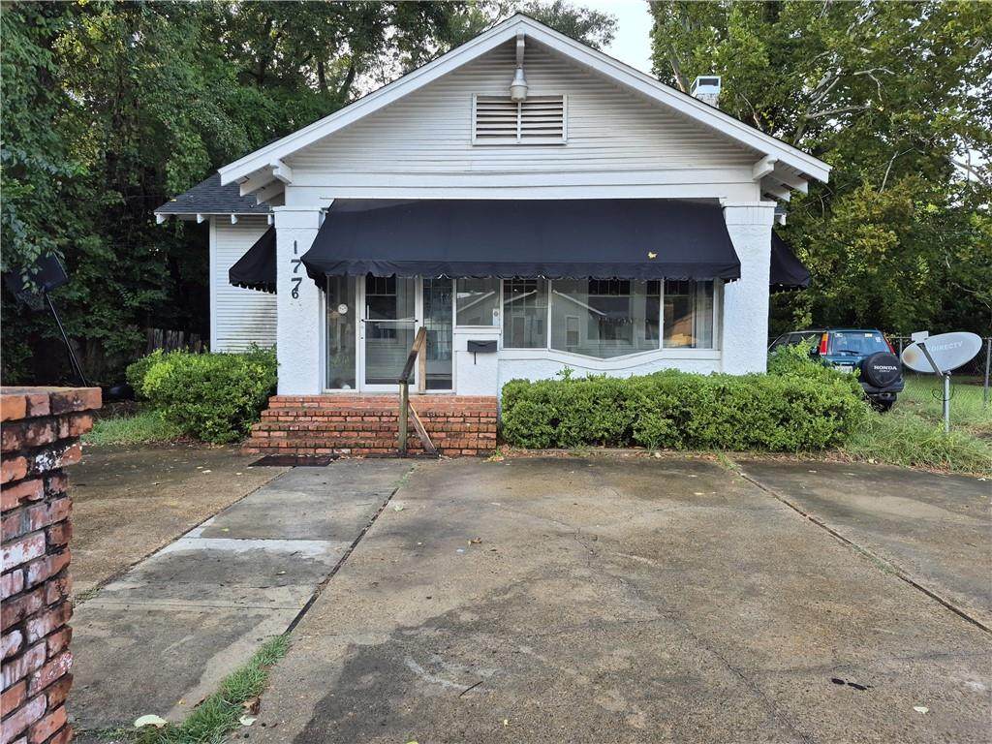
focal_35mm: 23
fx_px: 659
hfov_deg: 73.9
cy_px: 372
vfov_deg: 58.9
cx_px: 496
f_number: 1.8
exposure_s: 1/180
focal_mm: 5.4
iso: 40
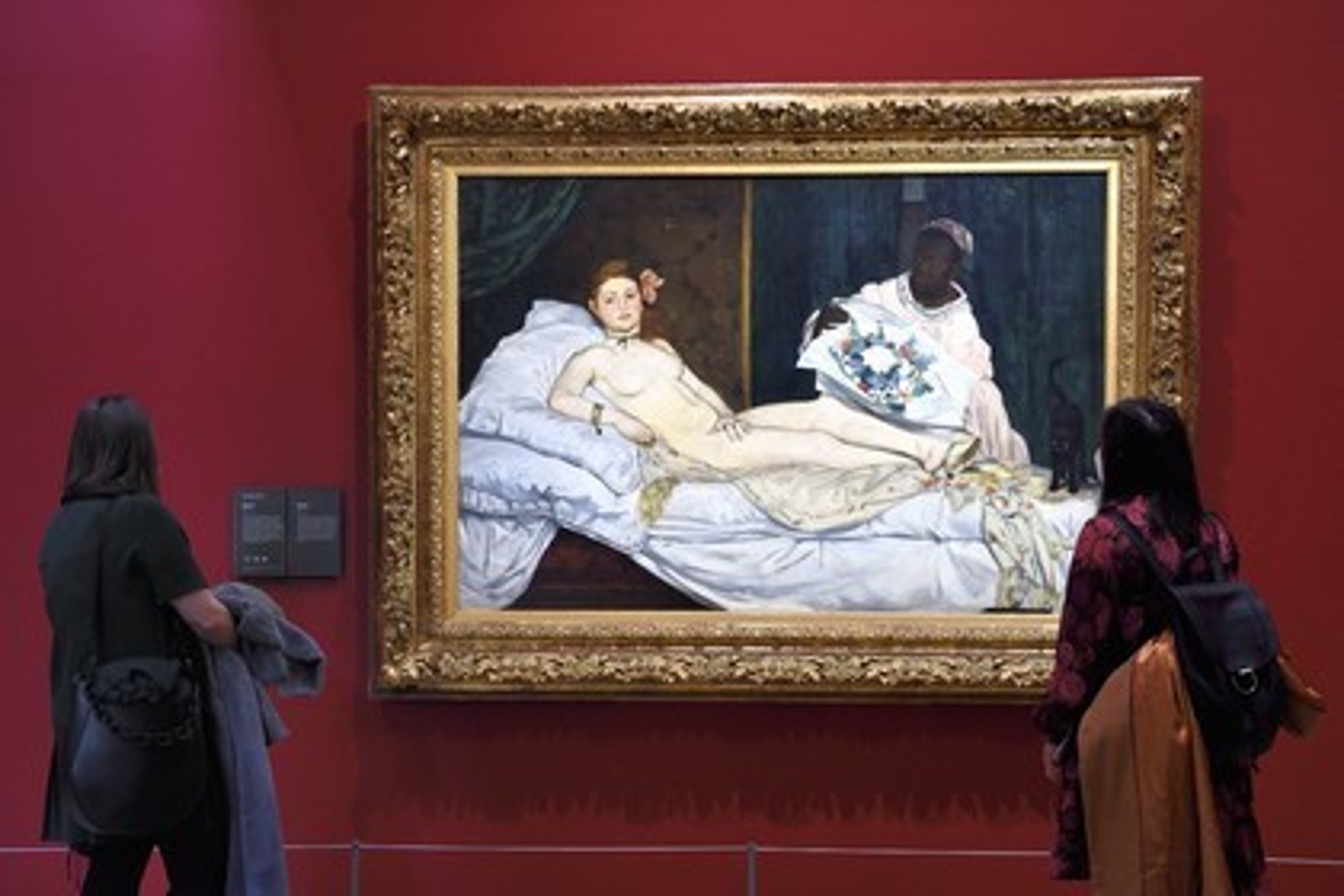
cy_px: 448
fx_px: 1792
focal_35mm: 48
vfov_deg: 28.1
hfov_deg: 41.1
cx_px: 672
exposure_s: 1/25
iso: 1600
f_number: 4.5
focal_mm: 48
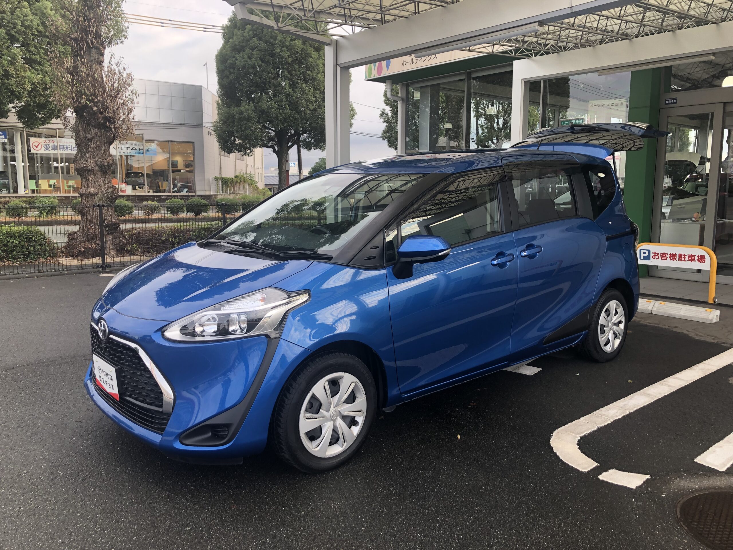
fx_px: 593
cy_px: 275
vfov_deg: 49.7
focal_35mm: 28
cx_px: 366
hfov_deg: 63.4
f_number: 1.8
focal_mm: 3.99
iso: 20
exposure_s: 1/138
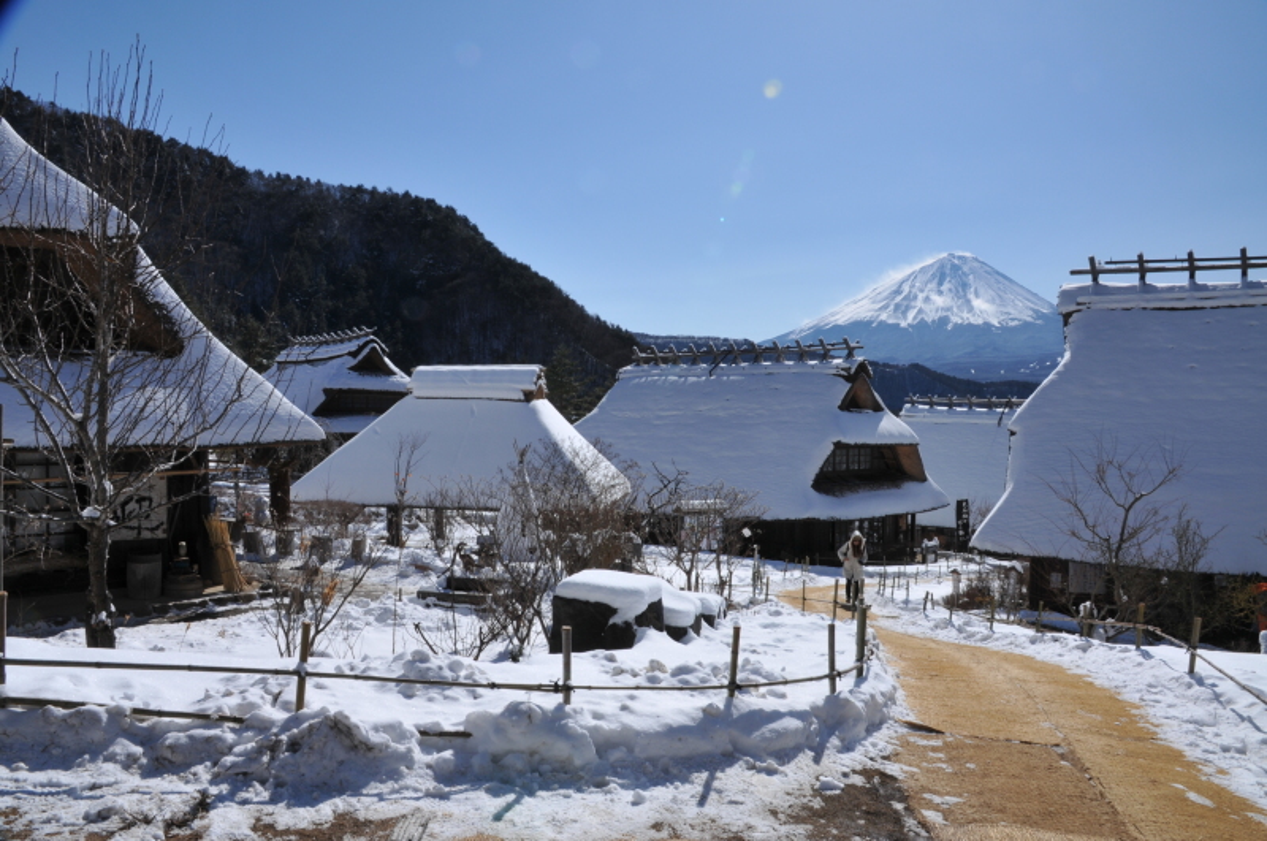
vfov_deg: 47.8
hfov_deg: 67.5
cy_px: 420
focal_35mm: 27
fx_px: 949
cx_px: 634
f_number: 18
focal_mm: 18
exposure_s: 1/60
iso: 200
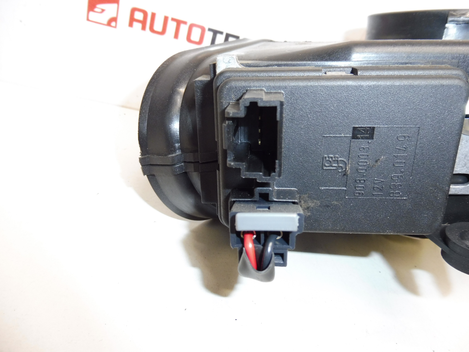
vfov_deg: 54.9
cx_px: 234
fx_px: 339
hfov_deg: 69.4
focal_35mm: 25
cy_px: 176
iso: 200
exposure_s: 1/60
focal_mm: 4.4
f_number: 3.5
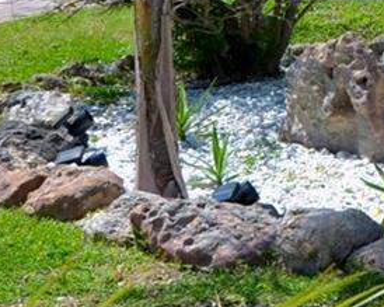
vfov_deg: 13.3
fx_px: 1307
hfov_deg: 13.1
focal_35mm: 115
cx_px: 891
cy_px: 19
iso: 100
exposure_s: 1/250
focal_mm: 14
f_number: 8
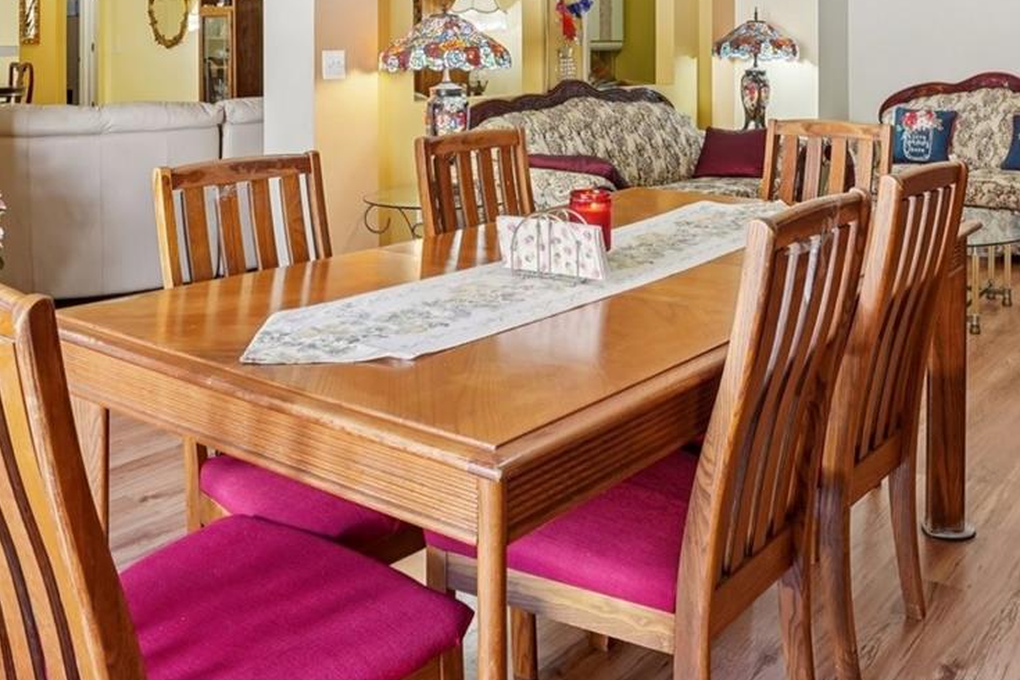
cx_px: 577
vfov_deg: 33.8
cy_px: 53
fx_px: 1048
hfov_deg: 51.7
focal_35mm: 37
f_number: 8
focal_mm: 17
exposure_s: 1/10
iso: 400
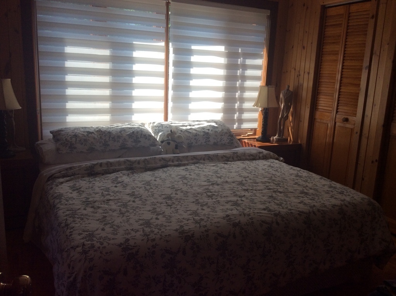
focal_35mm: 32
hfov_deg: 56.9
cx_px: 198
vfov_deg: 44.1
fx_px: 366
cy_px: 148
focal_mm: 3.3
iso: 32
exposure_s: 1/156
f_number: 2.4
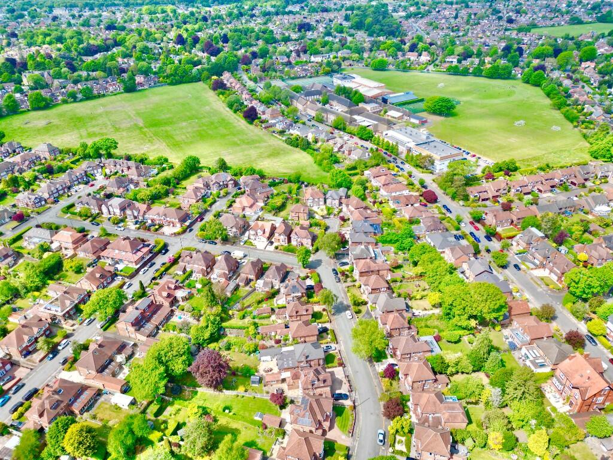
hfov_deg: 71.6
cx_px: 306
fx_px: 425
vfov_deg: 56.8
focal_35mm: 24
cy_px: 230
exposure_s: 1/1600
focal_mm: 6.72
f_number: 1.7
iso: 110
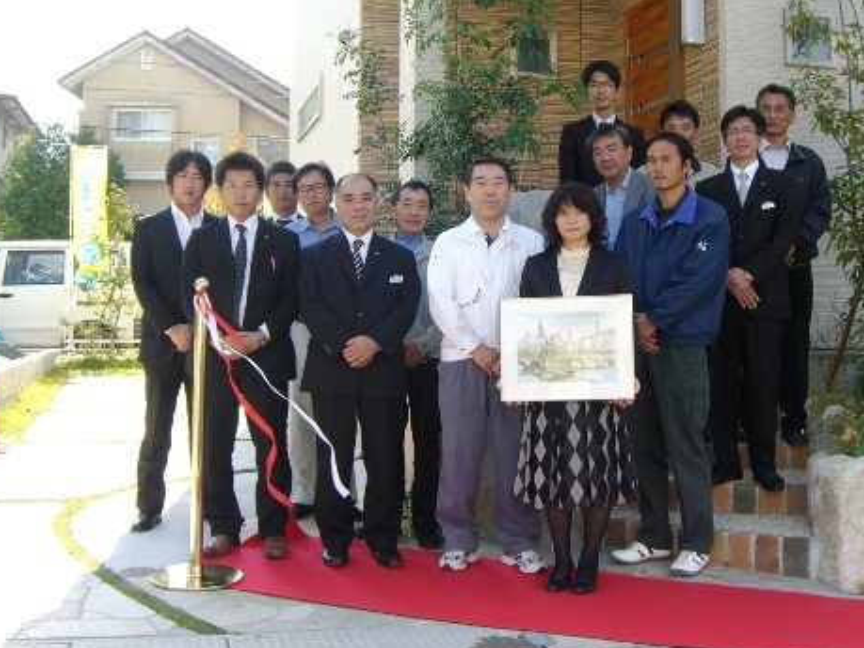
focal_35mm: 48
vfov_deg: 30.2
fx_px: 1198
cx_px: 491
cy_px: 253
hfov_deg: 39.6
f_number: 4
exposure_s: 1/160
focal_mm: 7.9
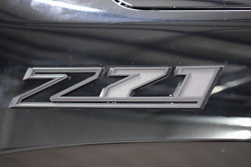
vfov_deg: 13.0
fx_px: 732
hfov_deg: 19.5
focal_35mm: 105
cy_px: 84
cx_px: 126
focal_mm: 70
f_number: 2.8
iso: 1600
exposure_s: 1/20
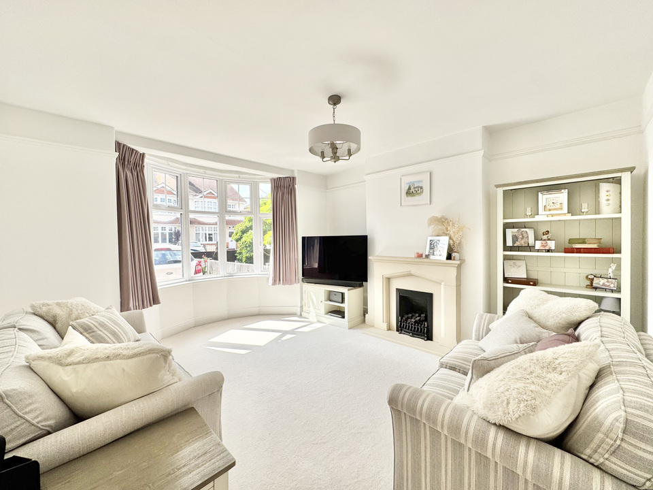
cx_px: 326
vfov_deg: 85.7
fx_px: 264
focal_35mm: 14
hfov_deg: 102.1
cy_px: 245
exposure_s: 1/407
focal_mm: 2.22
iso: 40
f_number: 2.2
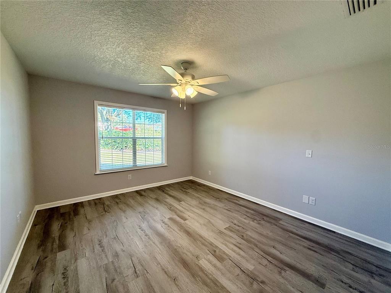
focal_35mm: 14
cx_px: 196
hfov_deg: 102.1
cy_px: 146
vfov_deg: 85.7
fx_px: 158
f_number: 2.2
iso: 125
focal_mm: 2.22
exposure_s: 1/120
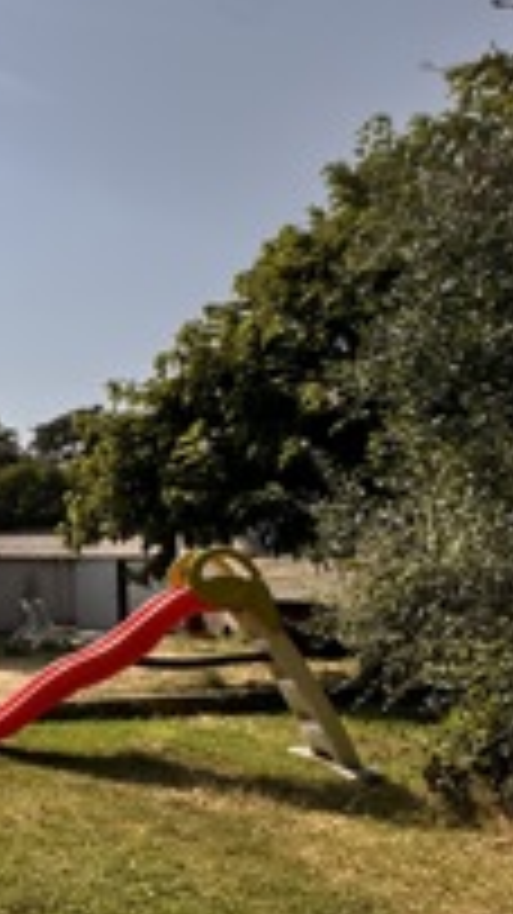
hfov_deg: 26.4
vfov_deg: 55.0
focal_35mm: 36
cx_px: -198
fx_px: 872
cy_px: 540
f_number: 2.2
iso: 32
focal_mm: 2.22
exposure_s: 1/4630
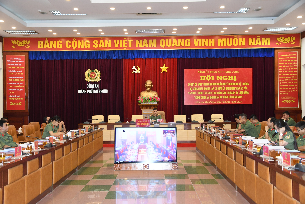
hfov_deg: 46.4
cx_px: 152
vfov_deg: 31.9
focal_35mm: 42
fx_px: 356
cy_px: 102
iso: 2500
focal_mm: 28
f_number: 4
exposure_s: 1/200
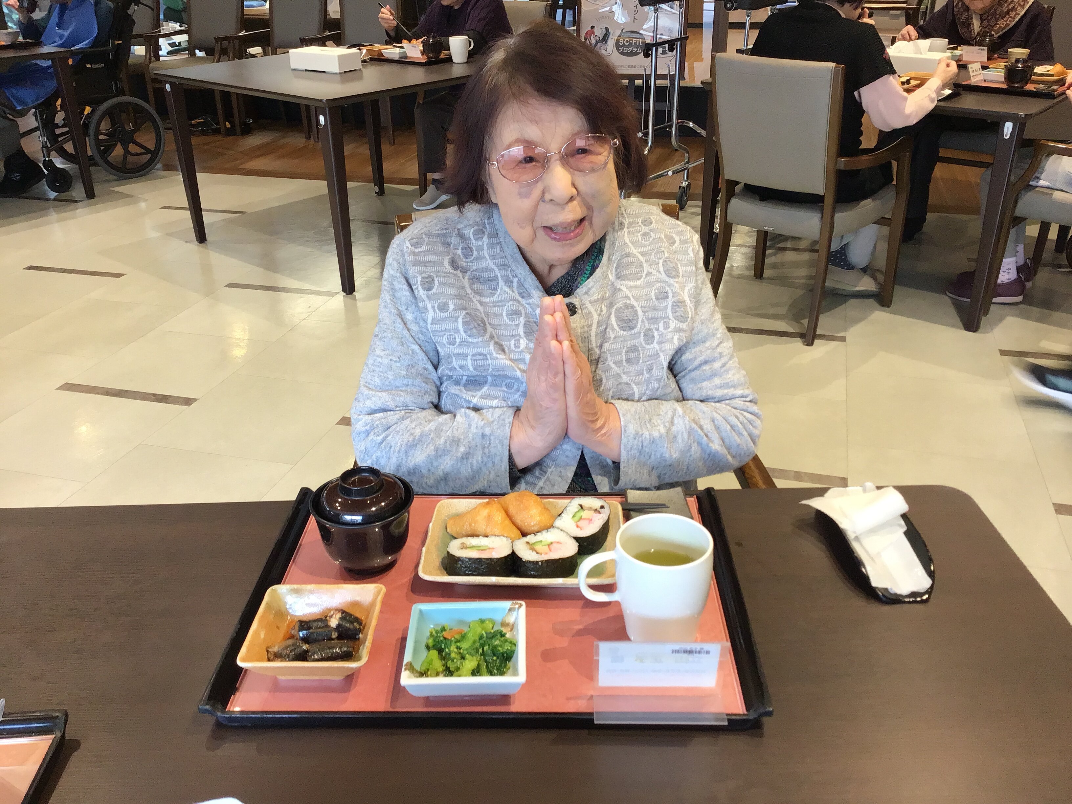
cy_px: 402
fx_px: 960
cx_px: 536
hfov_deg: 58.4
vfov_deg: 45.4
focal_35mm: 31
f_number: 2.4
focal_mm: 3.3
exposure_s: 1/45
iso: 80
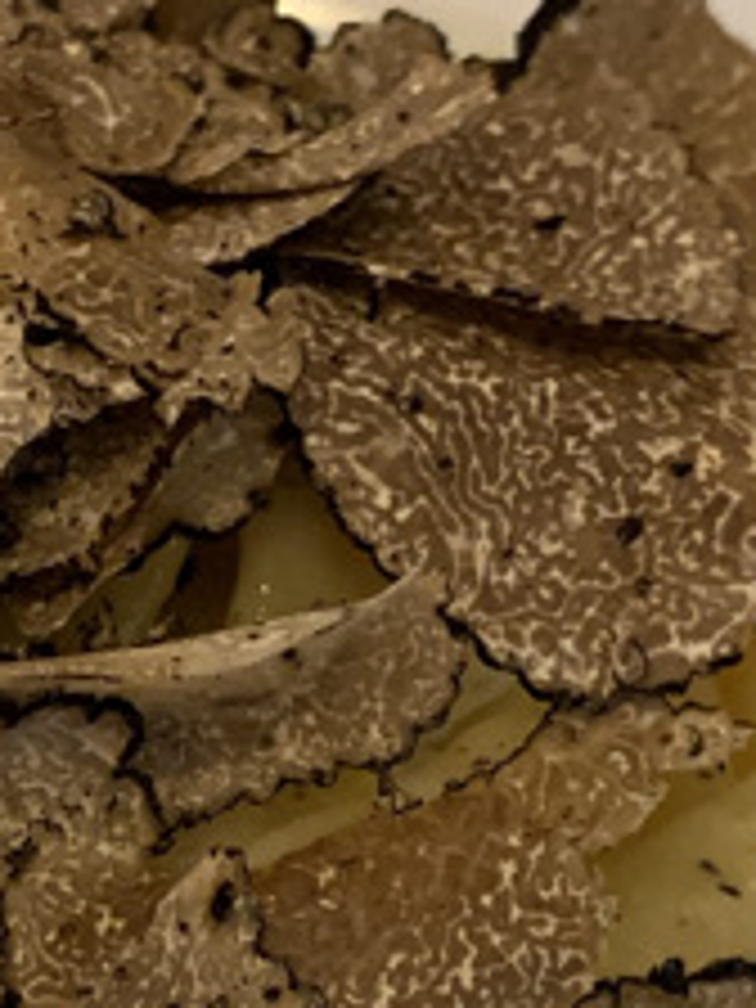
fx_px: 3465
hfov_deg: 12.3
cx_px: 22
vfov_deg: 16.3
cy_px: 896
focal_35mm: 119
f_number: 1.8
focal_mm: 4.25
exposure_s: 1/33
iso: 400
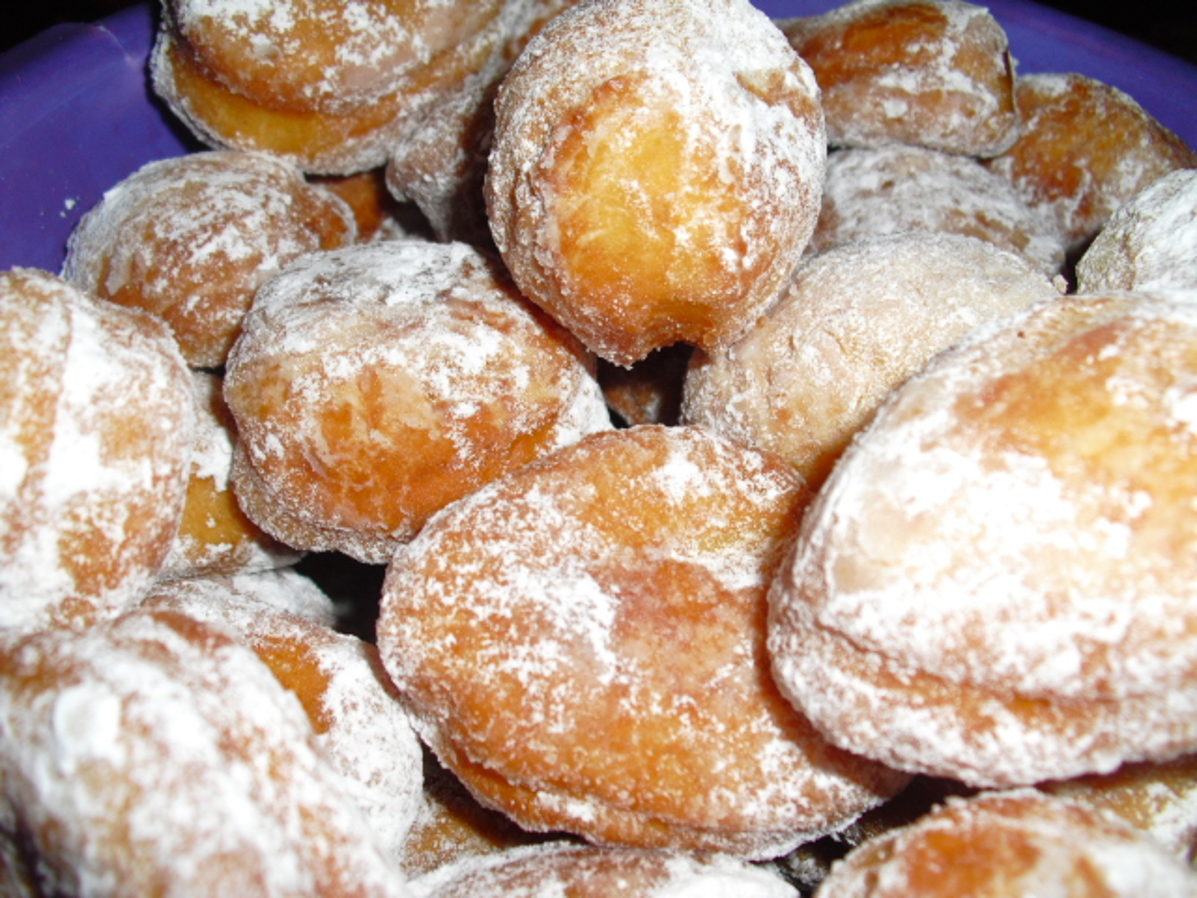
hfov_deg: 51.4
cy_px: 449
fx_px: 1245
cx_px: 598
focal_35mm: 36
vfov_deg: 39.7
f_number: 3.1
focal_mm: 6.3
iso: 100
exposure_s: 1/60
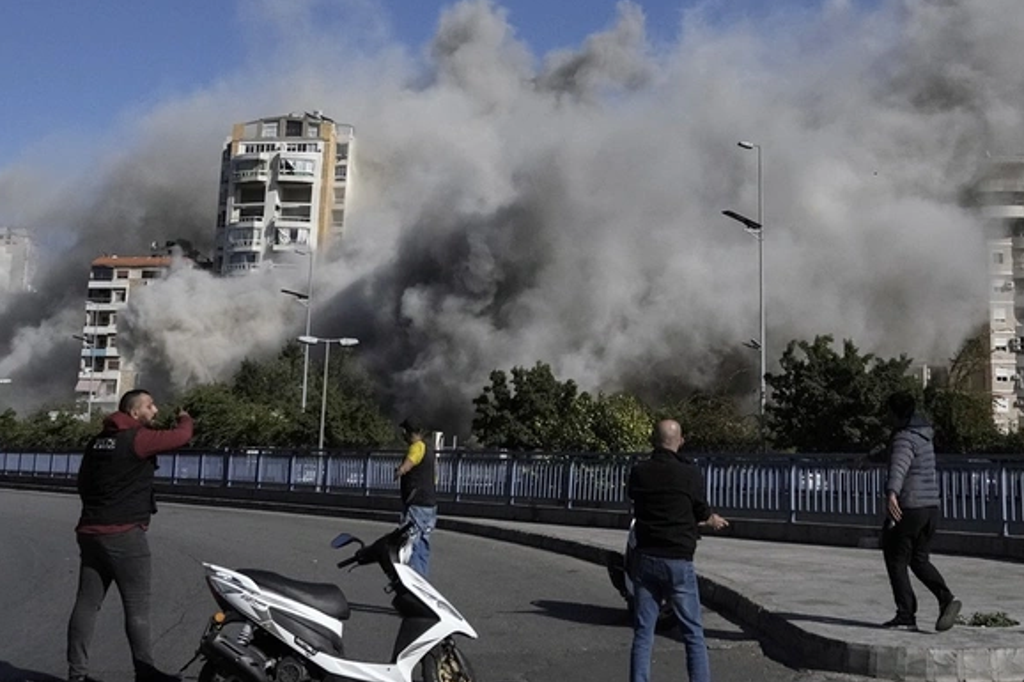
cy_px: 348
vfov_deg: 47.9
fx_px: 768
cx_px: 503
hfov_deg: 67.4
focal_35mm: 27
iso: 3200
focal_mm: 24
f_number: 5.6
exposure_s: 1/32000
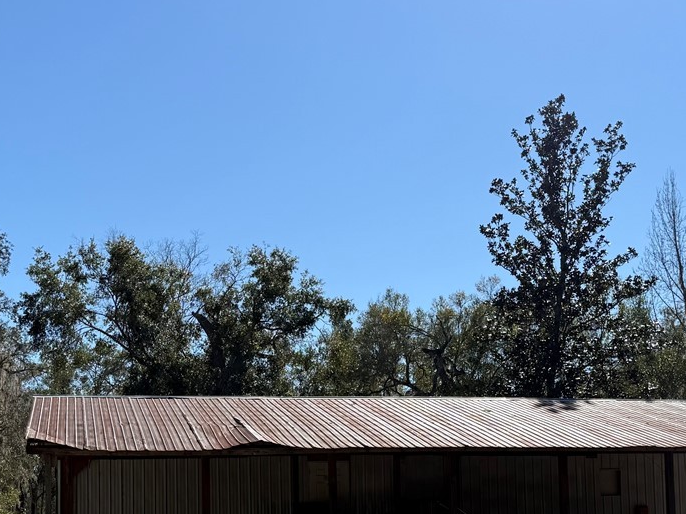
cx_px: 401
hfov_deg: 34.3
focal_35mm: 56
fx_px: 1109
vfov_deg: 25.5
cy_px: 436
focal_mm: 6.76
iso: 80
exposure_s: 1/5714
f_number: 1.78
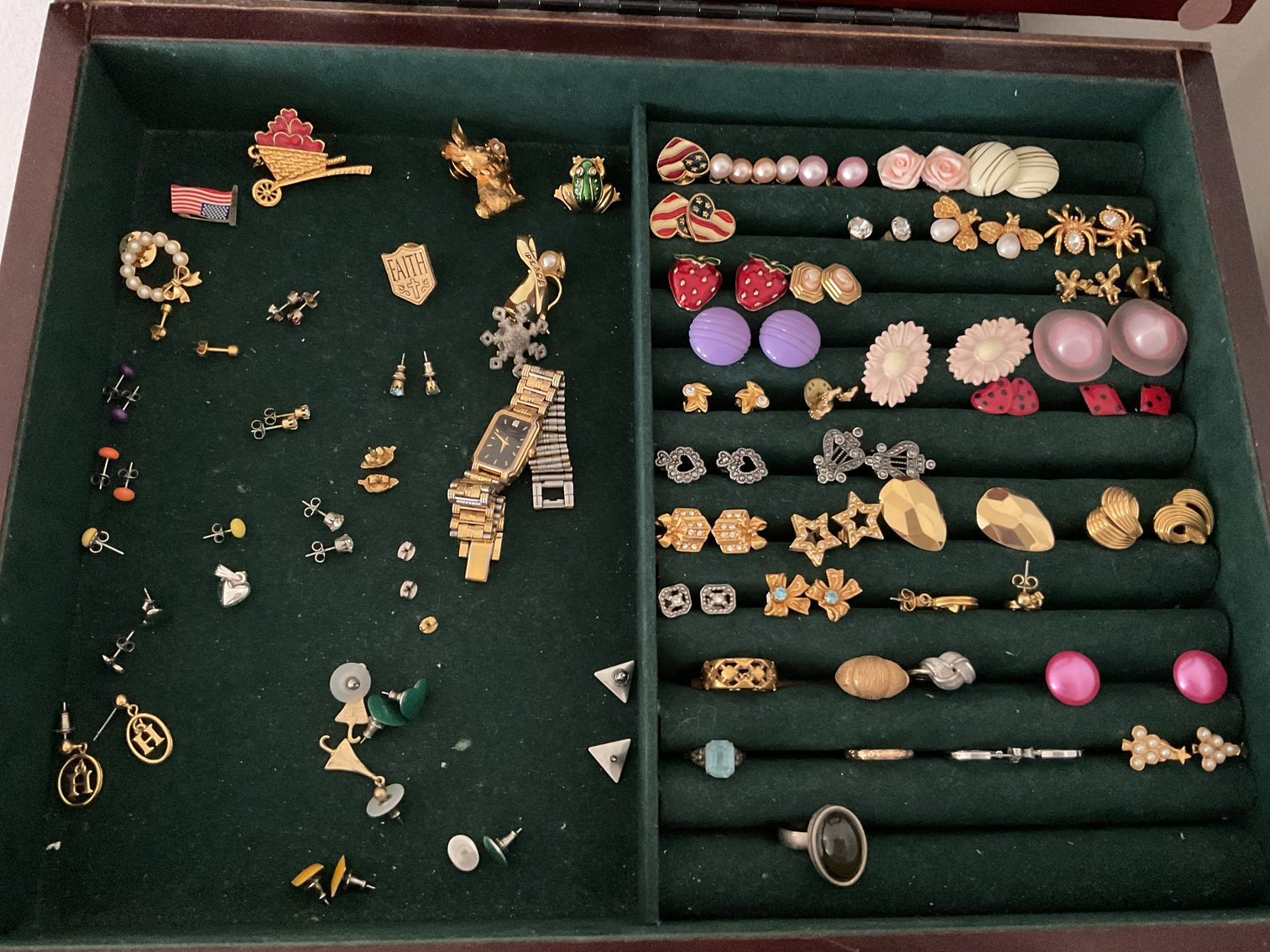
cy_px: 476
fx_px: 1064
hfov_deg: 61.7
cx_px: 635
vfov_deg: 48.2
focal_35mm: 29
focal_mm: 3
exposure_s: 1/24
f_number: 1.8
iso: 500
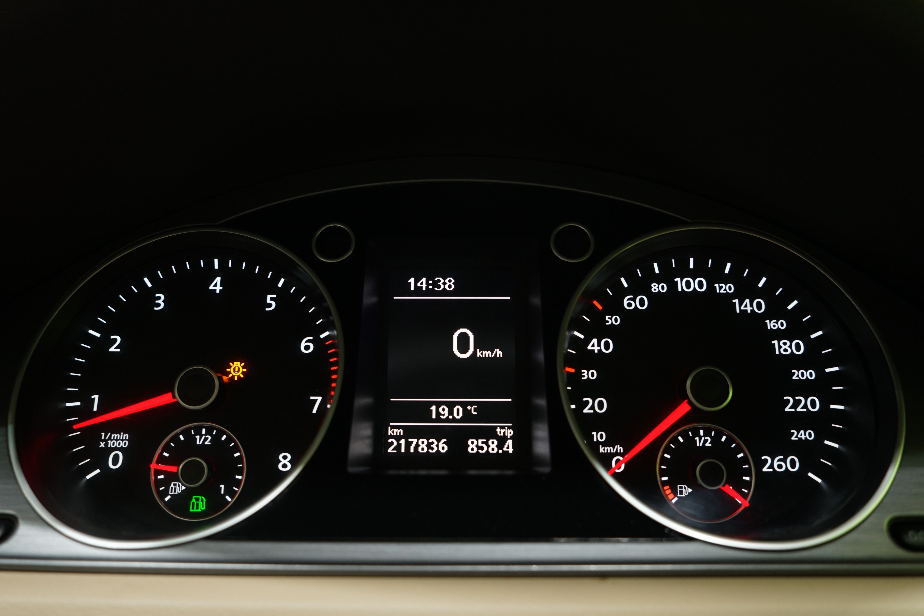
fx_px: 693
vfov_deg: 47.9
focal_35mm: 27
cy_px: 308
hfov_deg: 67.4
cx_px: 462
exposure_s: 1/20
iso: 800
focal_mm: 27
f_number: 4.5
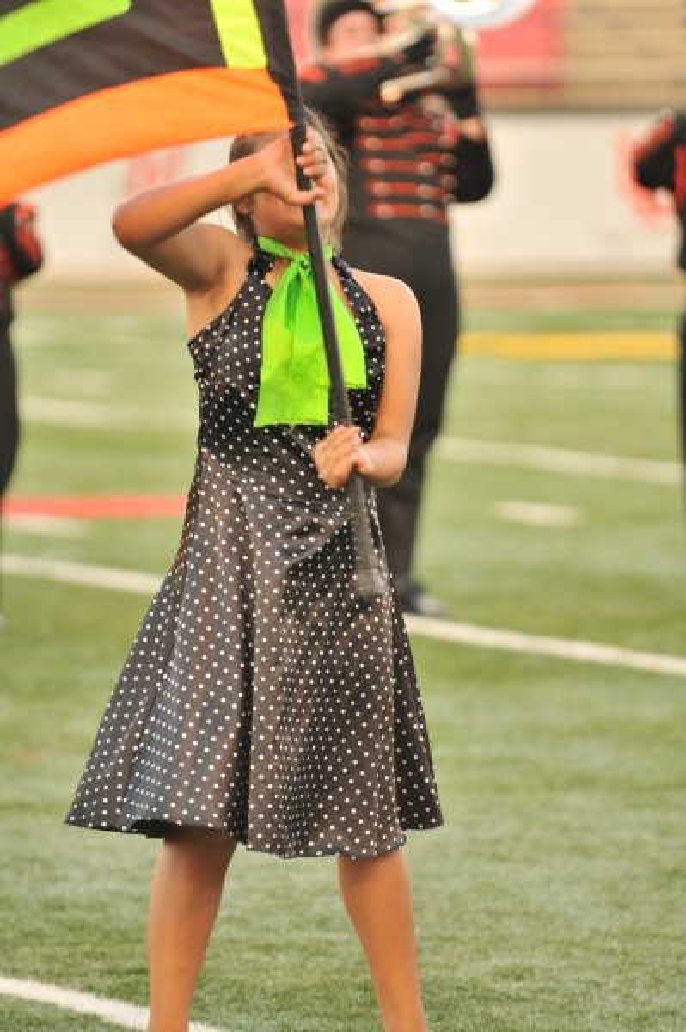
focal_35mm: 300
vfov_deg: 6.9
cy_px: 516
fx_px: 8589
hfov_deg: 4.6
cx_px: 343
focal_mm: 200
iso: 200
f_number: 2.8
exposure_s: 1/200
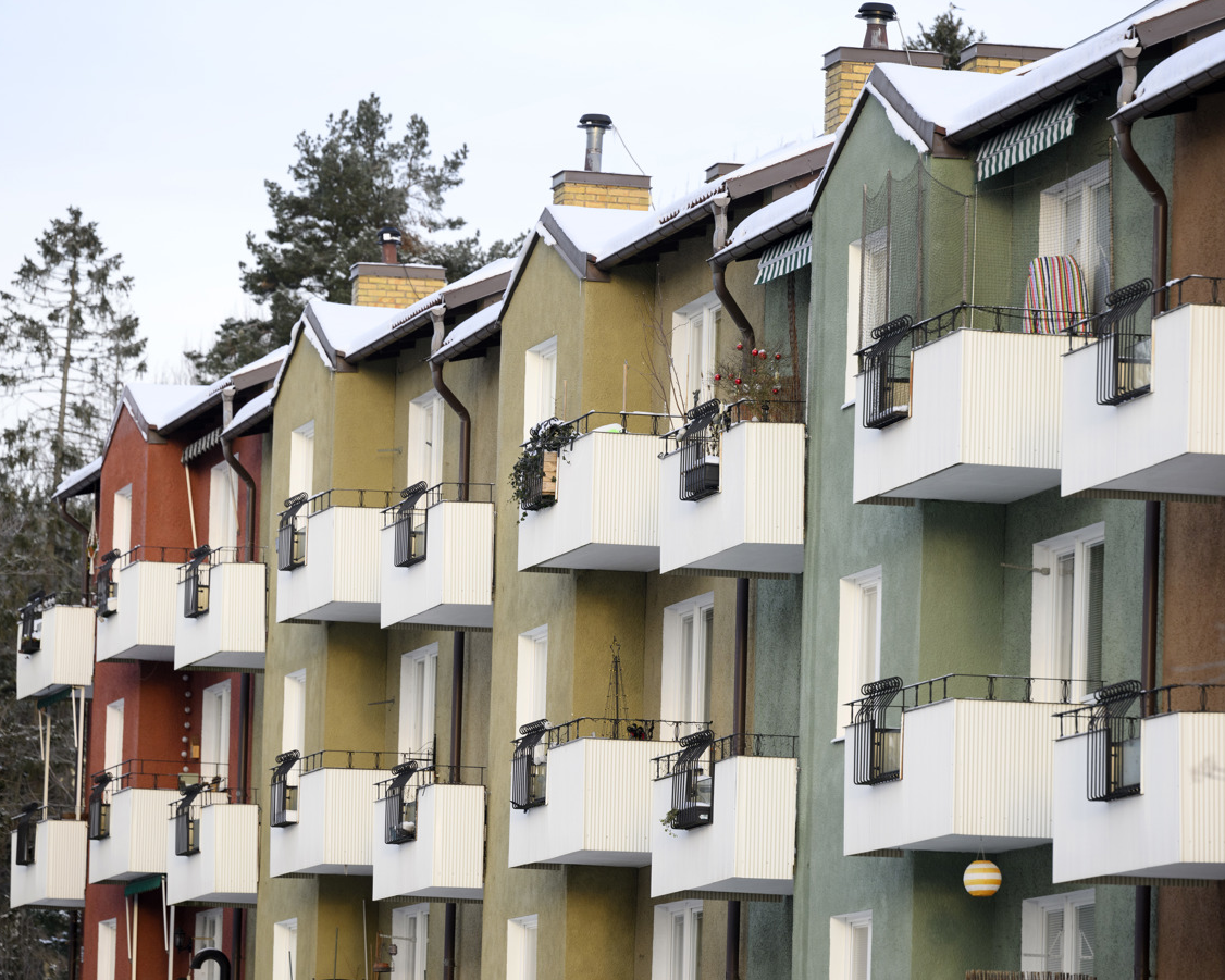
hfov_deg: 9.5
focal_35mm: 204
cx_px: 631
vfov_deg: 7.6
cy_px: 491
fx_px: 7397
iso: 500
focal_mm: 180
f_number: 4
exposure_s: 1/640
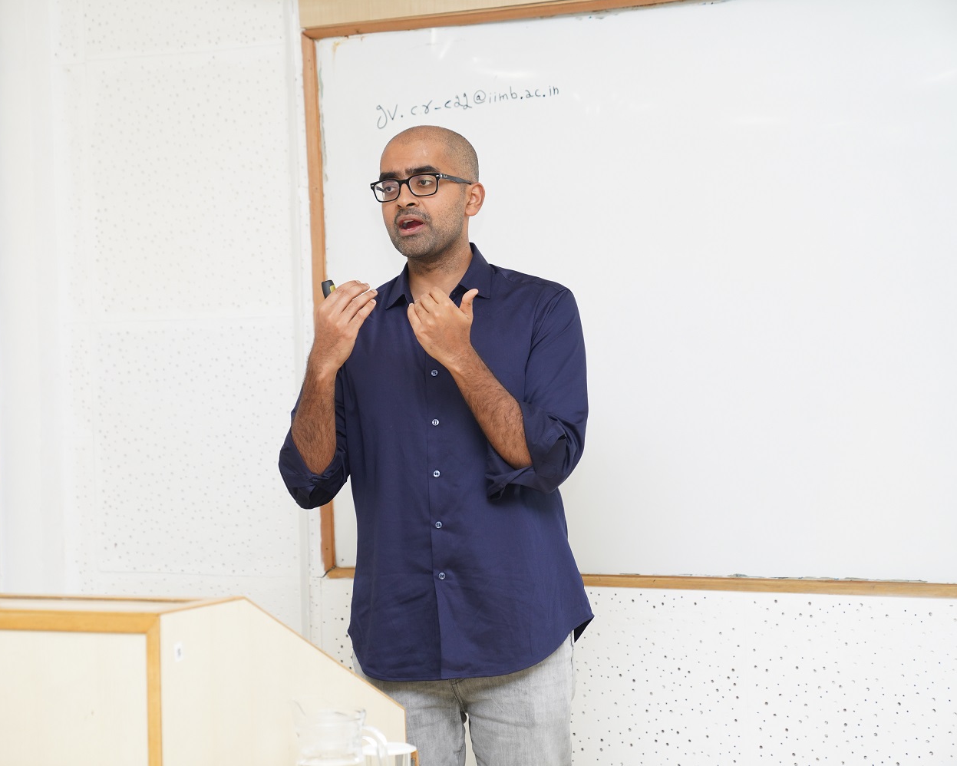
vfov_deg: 19.4
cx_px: 409
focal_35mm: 79
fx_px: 2238
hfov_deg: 24.1
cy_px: 383
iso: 800
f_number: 3.5
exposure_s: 1/125
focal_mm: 70
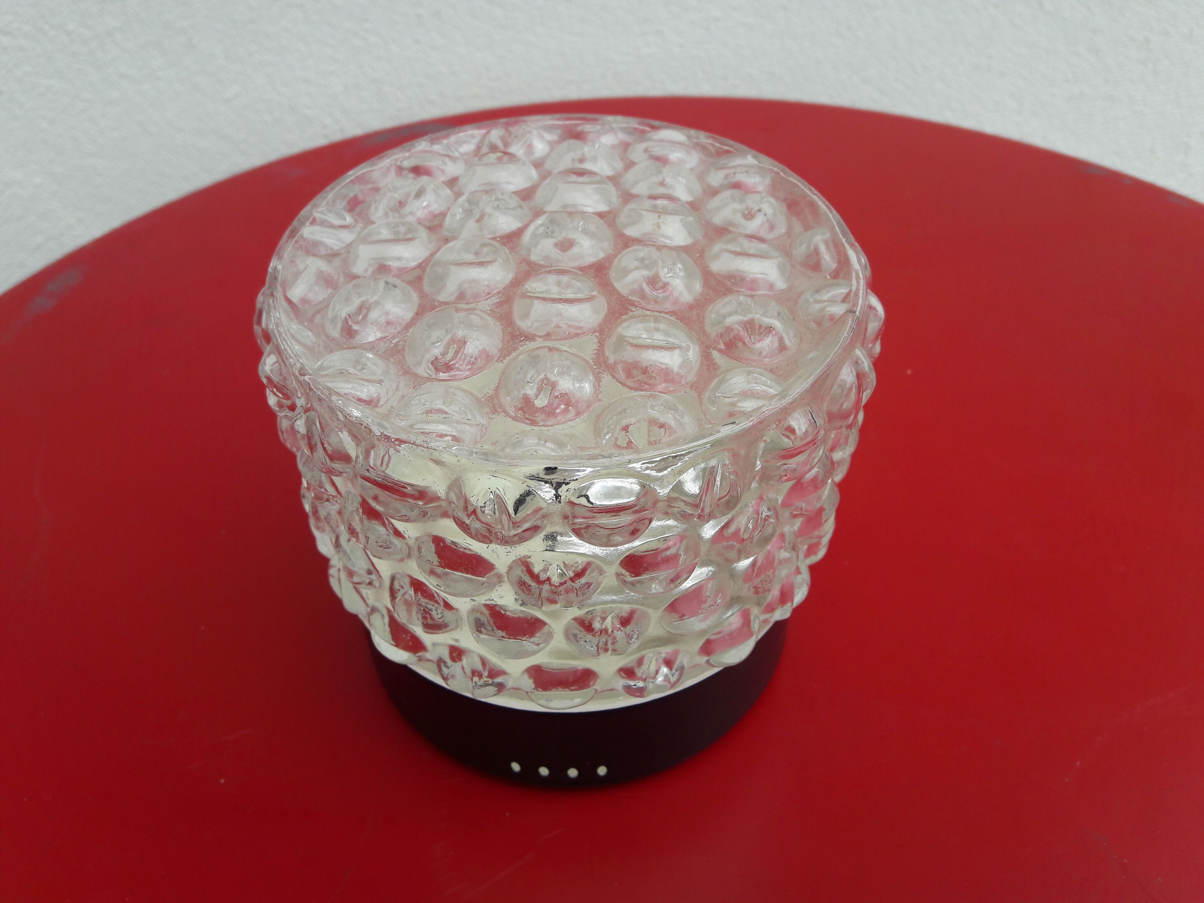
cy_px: 452
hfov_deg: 63.4
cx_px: 602
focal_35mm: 28
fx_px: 974
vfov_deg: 49.7
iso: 40
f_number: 1.9
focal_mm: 3.7
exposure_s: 1/630
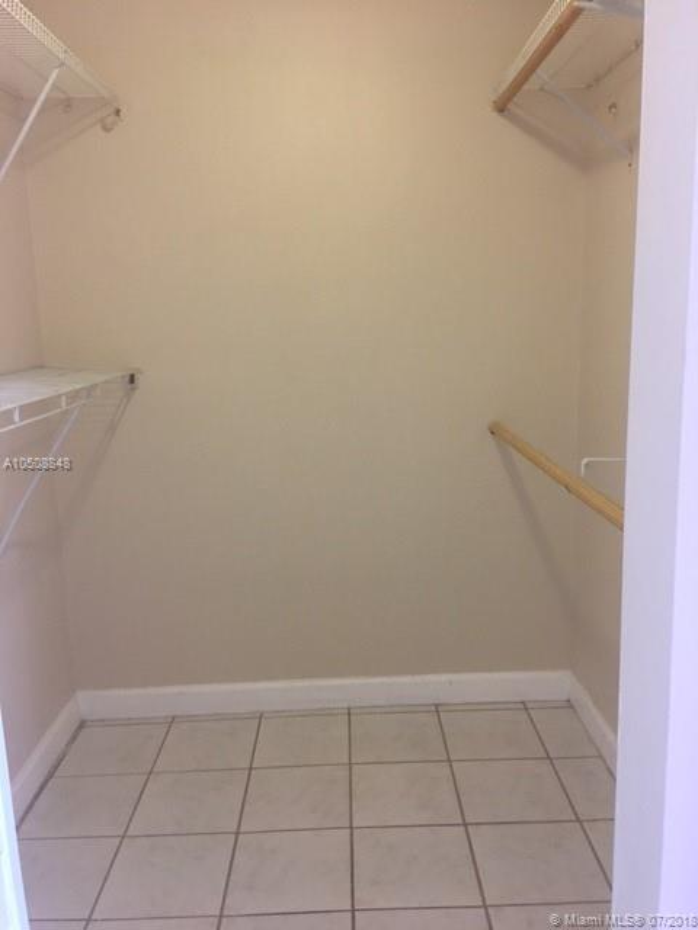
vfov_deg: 61.7
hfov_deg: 48.2
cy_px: 465
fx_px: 780
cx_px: 349
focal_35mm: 29
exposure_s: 1/15
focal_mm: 4.15
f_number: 2.2
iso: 50
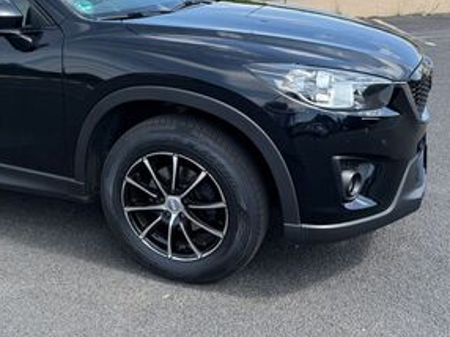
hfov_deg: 43.7
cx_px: 91
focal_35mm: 41
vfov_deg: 34.2
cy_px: 76
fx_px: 533
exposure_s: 1/2703
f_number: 1.78
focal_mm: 6.76
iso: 100
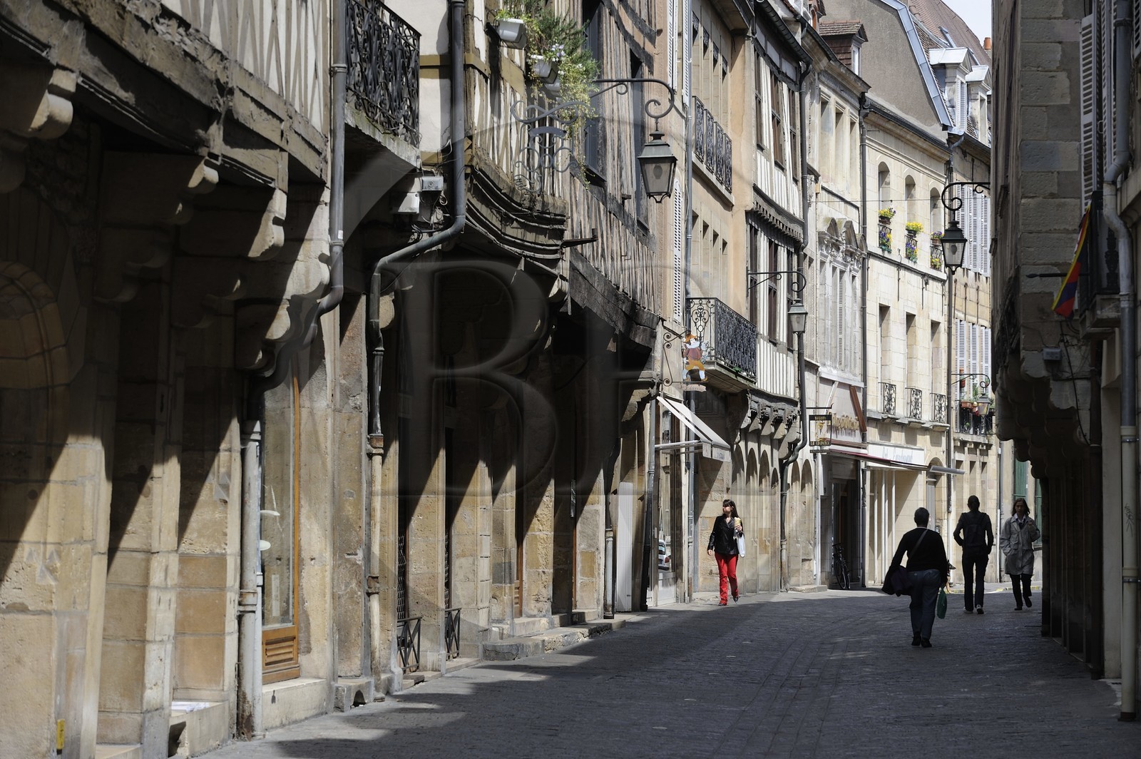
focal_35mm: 105
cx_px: 570
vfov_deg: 13.0
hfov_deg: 19.5
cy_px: 380
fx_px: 3325
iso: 200
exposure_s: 1/320
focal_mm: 105
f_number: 7.1
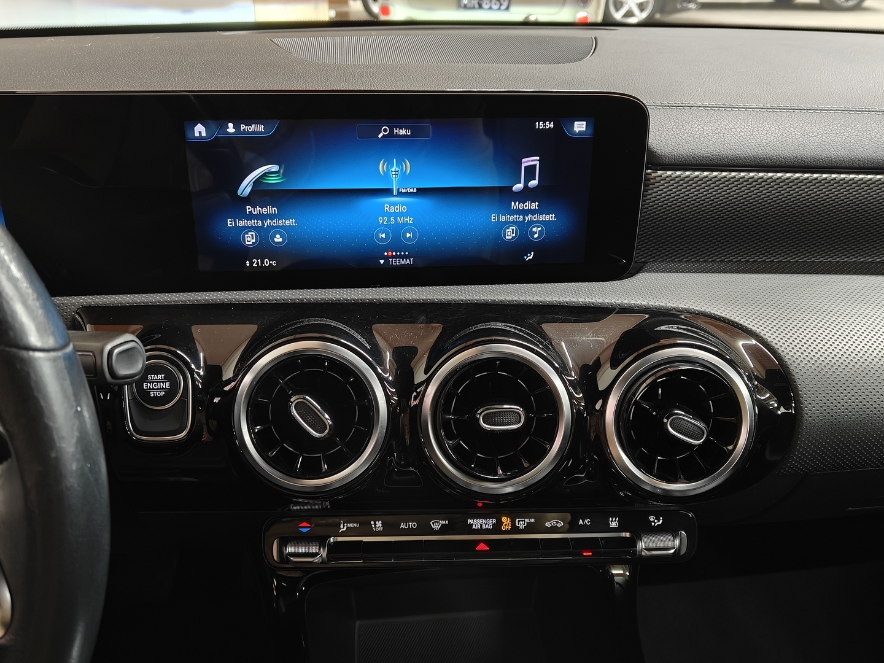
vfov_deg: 44.2
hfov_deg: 56.8
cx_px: 442
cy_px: 332
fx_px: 817
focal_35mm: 32
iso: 1250
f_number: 1.8
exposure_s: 1/33
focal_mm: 5.59
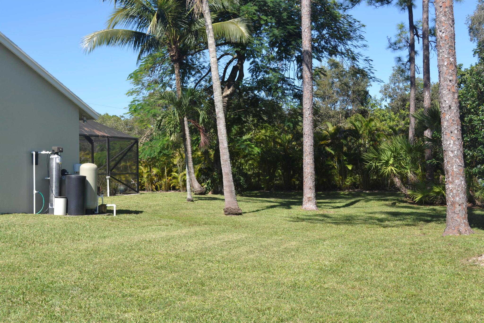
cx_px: 242
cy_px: 162
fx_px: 645
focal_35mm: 48
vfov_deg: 28.1
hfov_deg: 41.1
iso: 100
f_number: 6.3
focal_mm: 32
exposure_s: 1/160
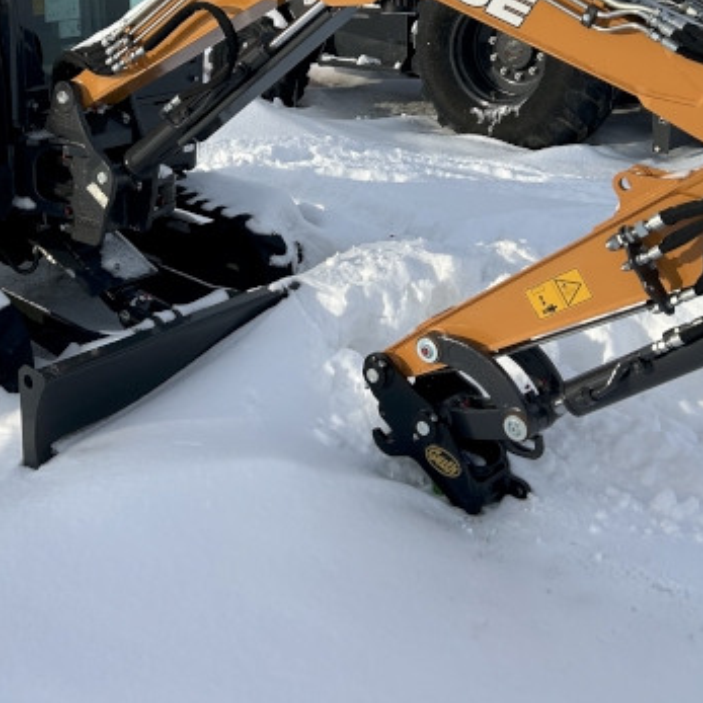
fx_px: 1218
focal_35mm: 53
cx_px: 255
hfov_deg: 32.0
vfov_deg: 31.0
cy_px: 99
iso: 50
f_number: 1.5
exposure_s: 1/2994
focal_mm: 5.7
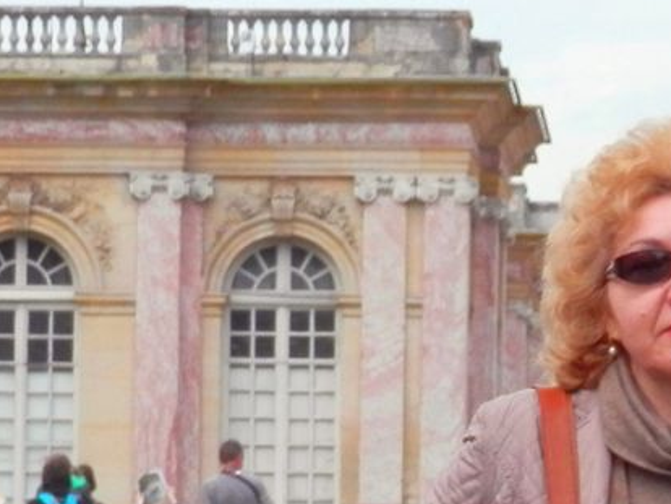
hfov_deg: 7.8
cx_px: 229
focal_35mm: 255
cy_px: 687
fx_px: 4946
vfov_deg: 5.8
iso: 80
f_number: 4.4
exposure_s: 1/500
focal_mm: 11.9
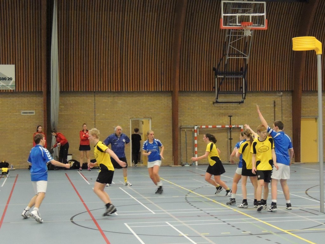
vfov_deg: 19.6
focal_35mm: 75
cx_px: 162
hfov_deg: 26.0
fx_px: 704
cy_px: 122
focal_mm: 13.3
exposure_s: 1/100
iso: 3200
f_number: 3.9
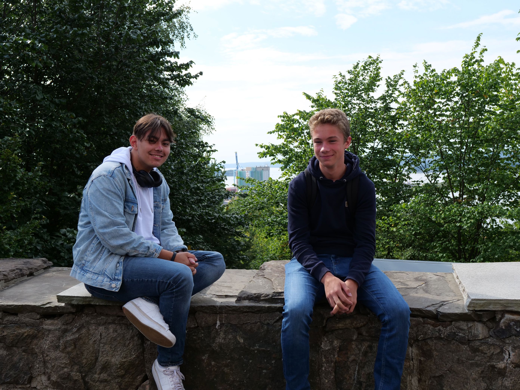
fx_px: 481
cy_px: 195
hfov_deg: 56.8
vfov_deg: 44.2
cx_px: 260
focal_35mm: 32
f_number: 4
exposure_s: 1/800
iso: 200
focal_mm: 16
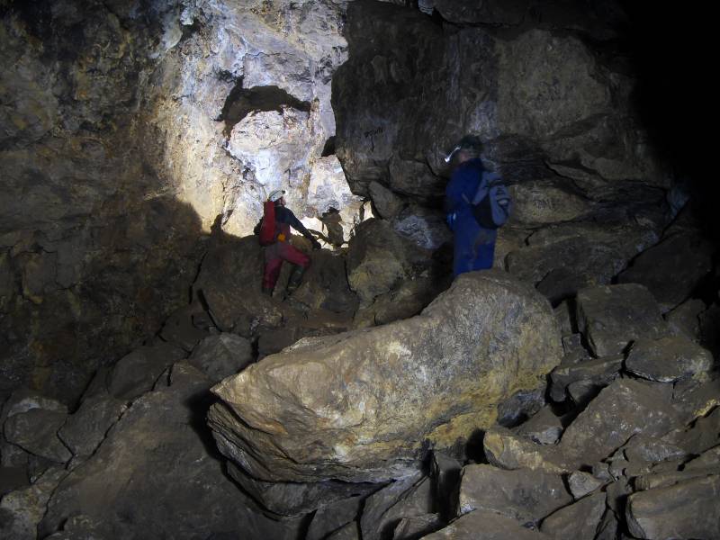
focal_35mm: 39
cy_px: 270
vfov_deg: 36.8
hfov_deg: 47.9
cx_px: 360
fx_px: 811
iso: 80
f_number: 3.5
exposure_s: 8
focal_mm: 6.6
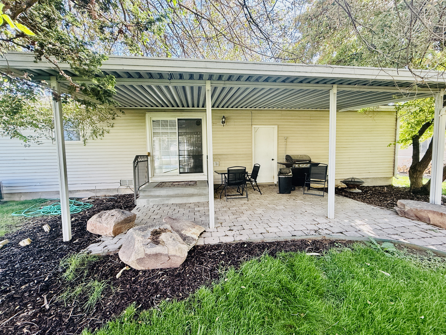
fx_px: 180
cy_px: 168
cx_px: 223
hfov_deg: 102.1
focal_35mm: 14
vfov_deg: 85.7
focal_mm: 2.22
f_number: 2.2
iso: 100
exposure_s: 1/99
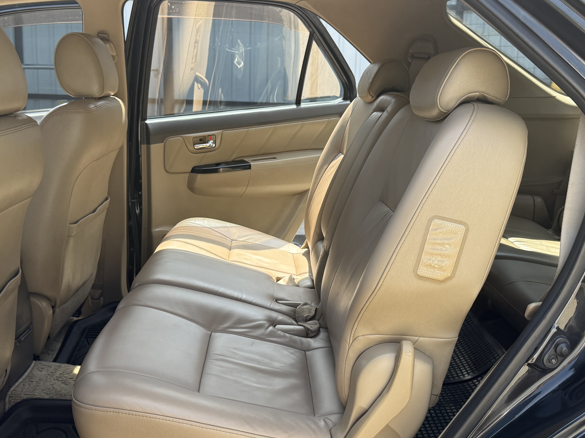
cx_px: 298
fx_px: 659
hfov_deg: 47.9
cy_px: 192
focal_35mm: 39
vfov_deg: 36.8
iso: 100
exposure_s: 1/637
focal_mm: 6.76
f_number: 1.78
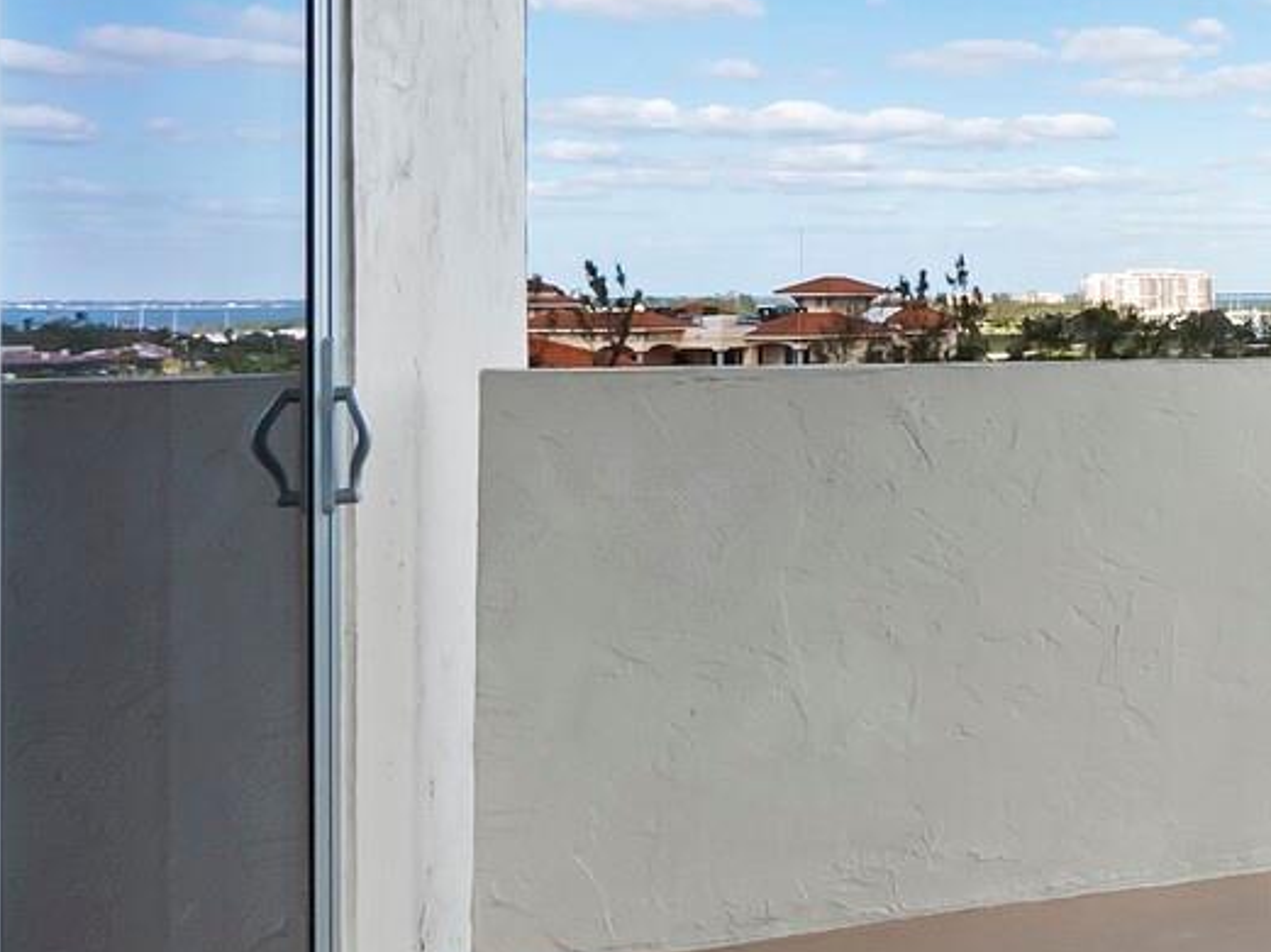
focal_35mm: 43
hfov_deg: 32.9
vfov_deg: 33.0
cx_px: 1645
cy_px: 253
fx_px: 1578
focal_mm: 7
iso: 400
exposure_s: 1/80
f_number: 11
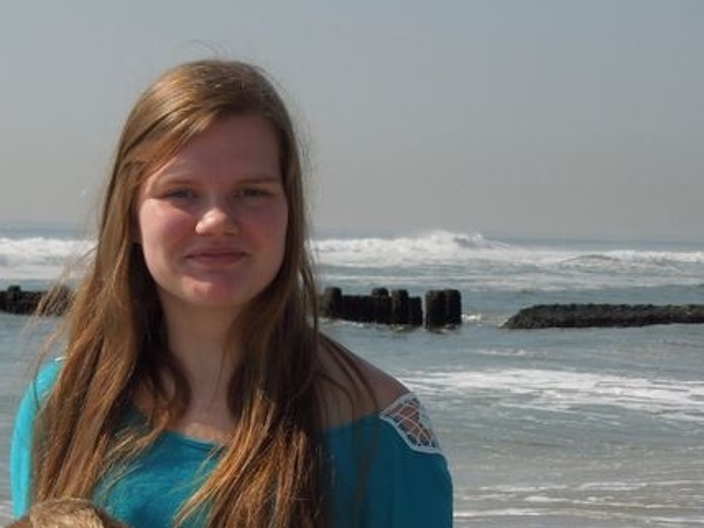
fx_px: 2969
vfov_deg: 10.1
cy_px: 526
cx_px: 194
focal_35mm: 146
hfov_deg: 13.5
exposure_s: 1/320
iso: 100
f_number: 8.6
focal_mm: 11
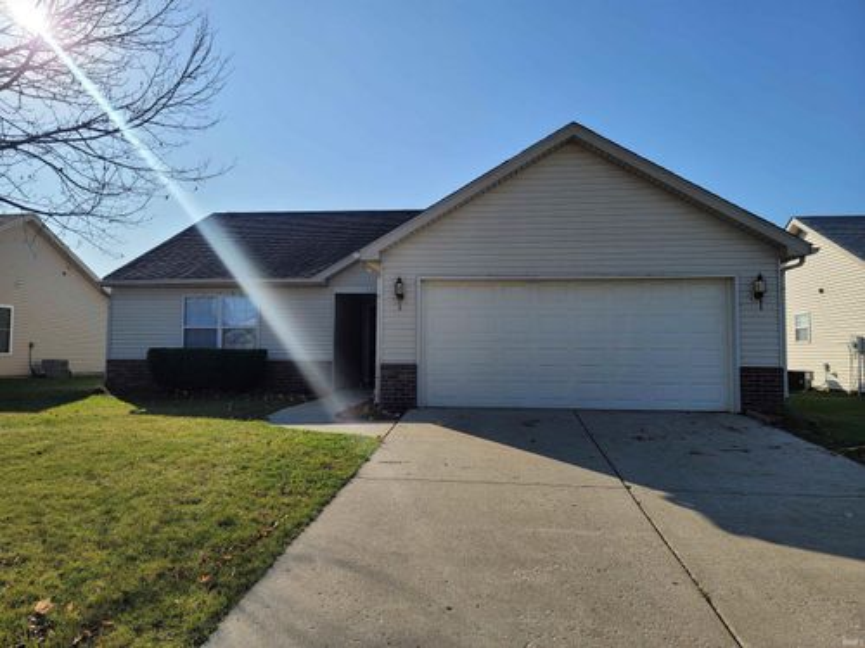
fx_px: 625
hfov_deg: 69.4
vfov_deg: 54.9
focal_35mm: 25
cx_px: 432
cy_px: 324
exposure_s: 1/1289
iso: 20
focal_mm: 7
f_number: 1.8
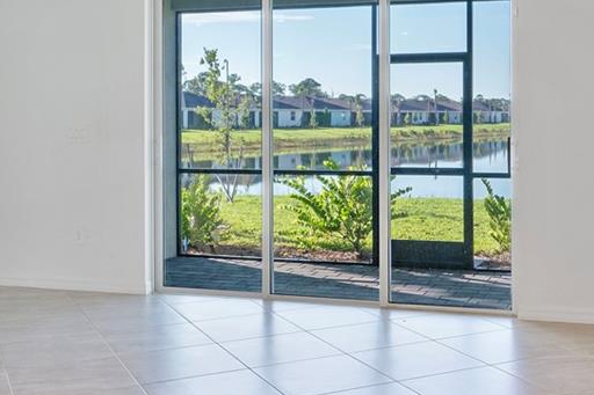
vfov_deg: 26.6
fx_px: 825
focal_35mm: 50
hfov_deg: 39.4
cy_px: 97
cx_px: 370
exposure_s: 1/45
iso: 400
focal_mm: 16
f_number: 8
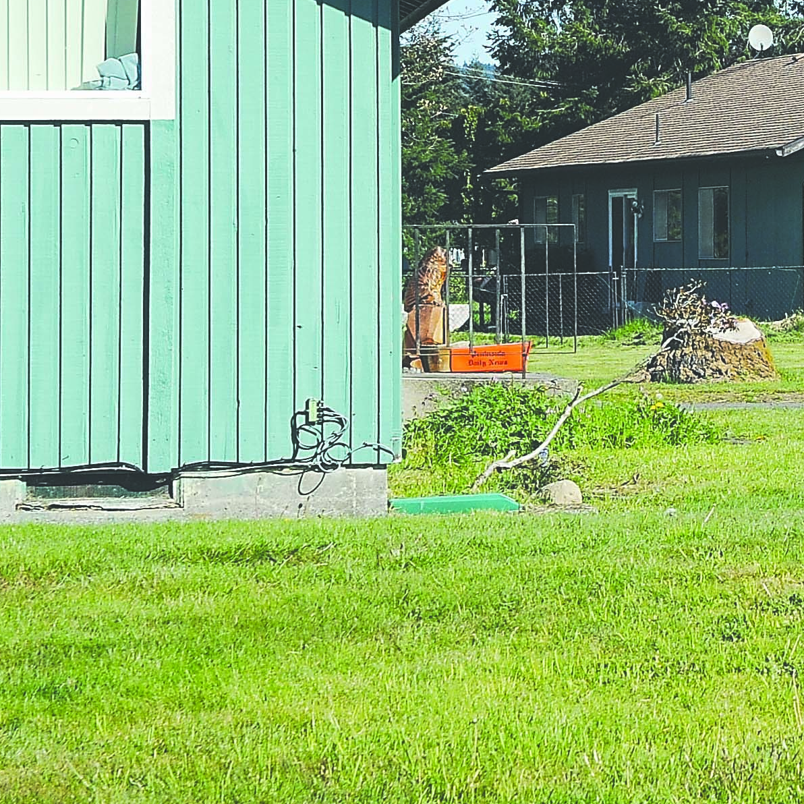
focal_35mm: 188
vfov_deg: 9.3
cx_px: 1209
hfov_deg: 9.1
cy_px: 168
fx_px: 4940
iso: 400
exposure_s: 1/640
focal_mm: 62
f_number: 13
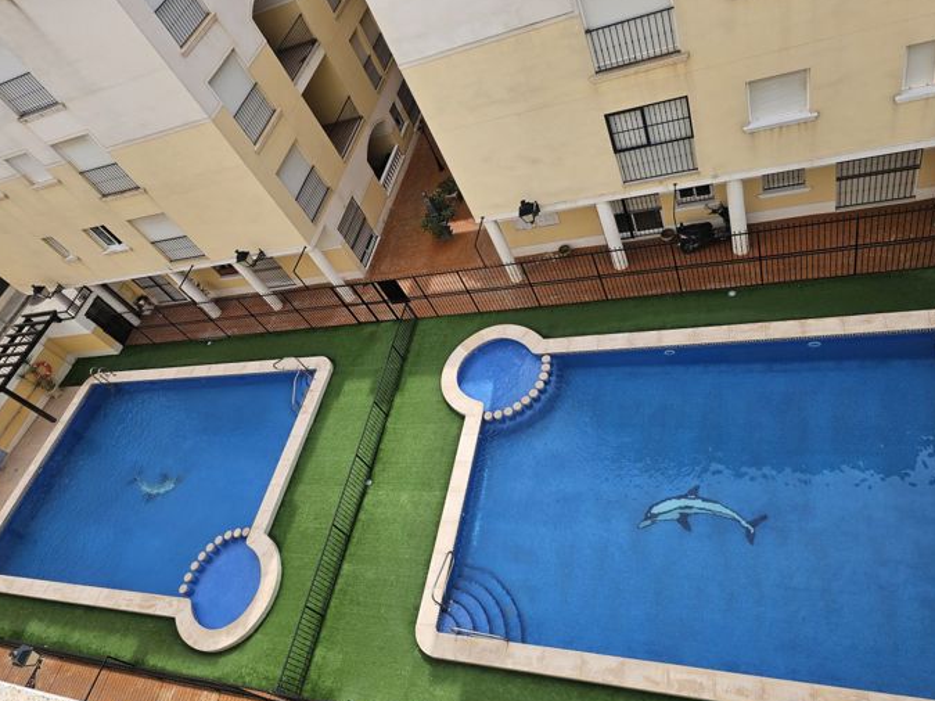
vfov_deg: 56.8
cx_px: 466
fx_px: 648
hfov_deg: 71.6
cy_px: 356
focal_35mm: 24
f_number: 1.7
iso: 10
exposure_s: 1/688
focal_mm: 6.3
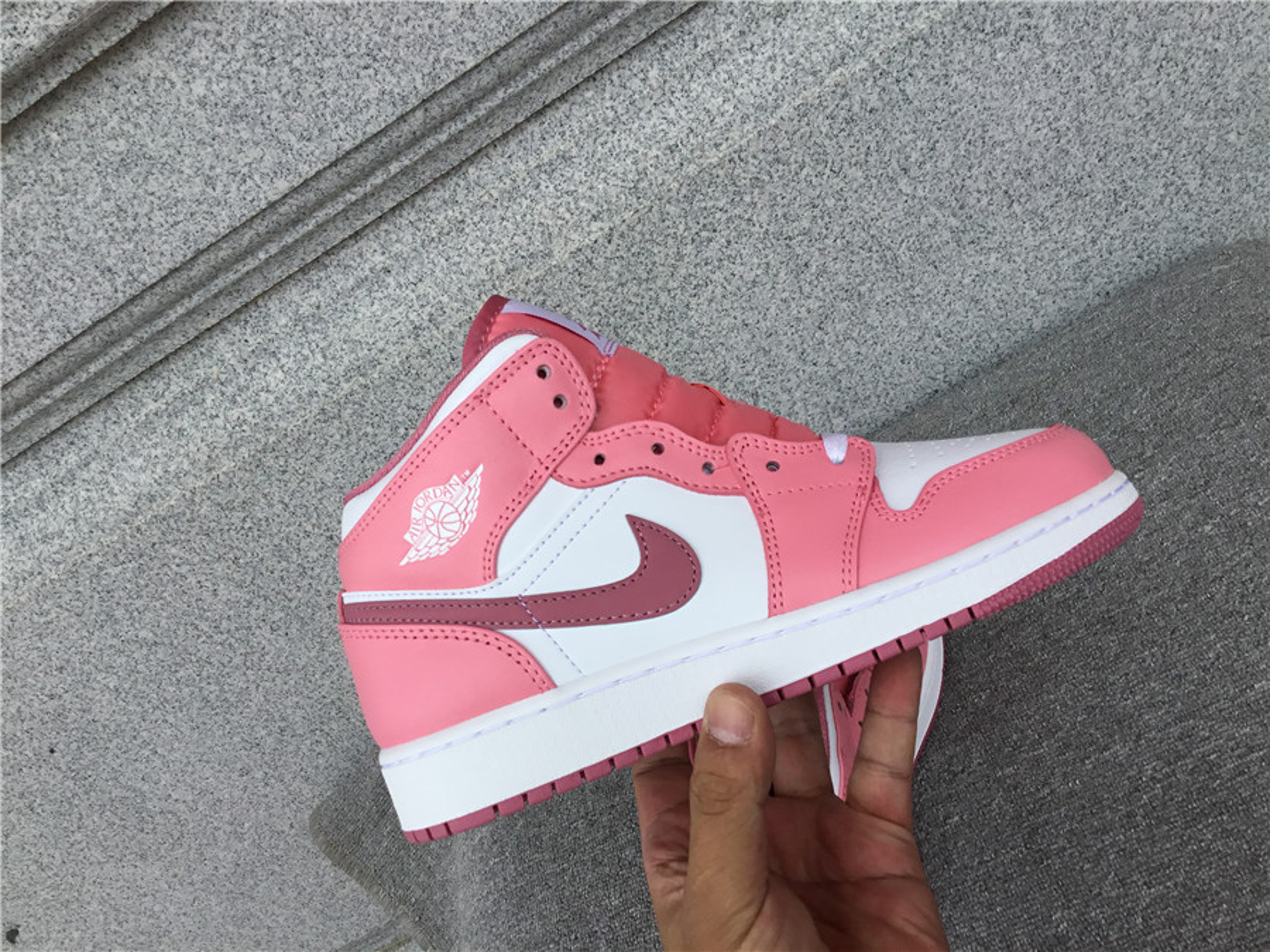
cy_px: 476
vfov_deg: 45.4
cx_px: 635
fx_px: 1137
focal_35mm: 31
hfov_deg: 58.4
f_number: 2.4
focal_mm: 3.3
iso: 25
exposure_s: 1/473
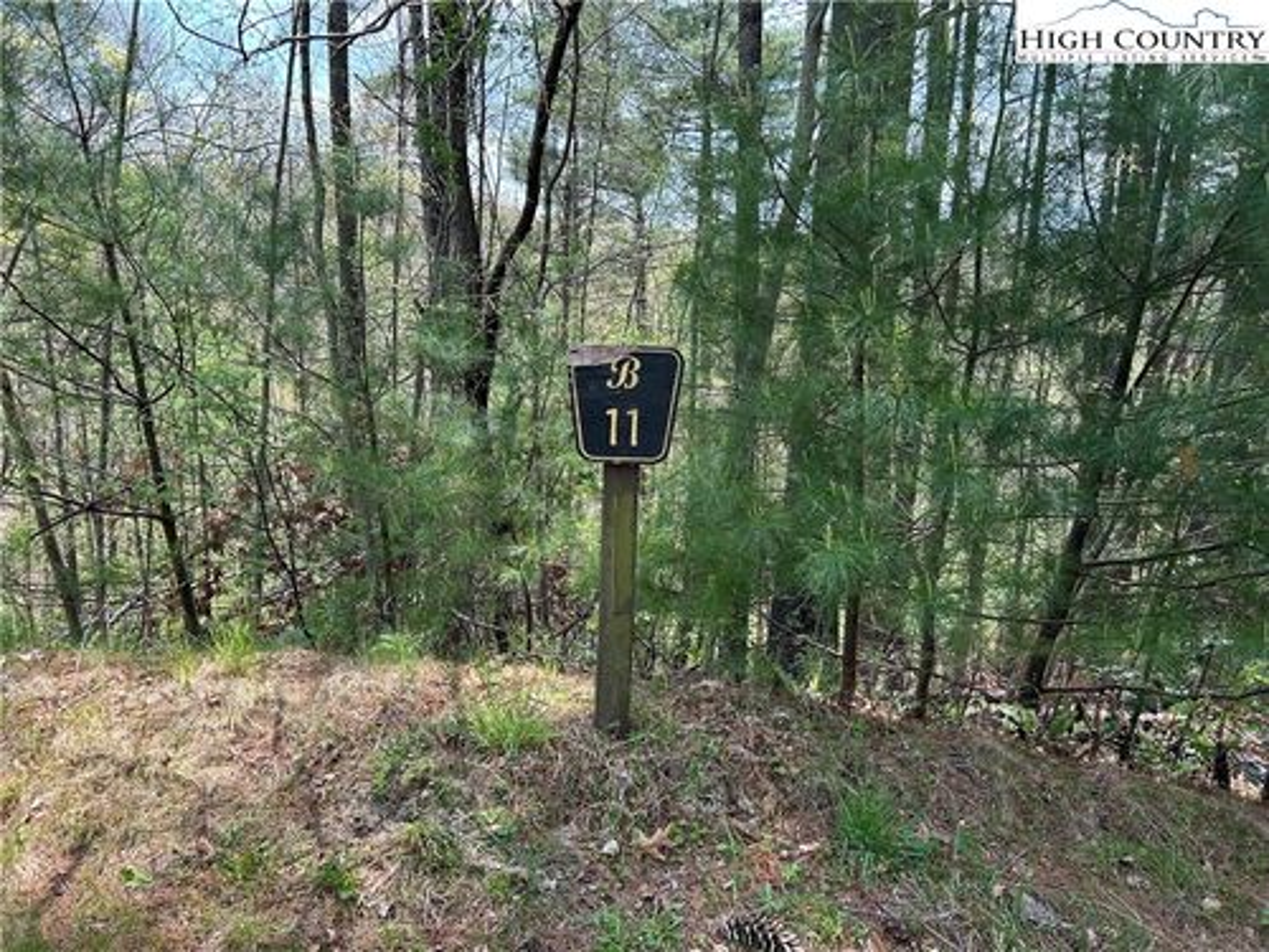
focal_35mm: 26
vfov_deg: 53.1
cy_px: 476
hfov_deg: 67.3
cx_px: 634
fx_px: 953
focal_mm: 5.7
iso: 50
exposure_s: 1/611
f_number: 1.5
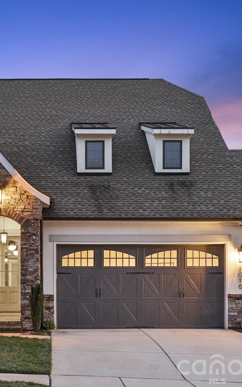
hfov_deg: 19.8
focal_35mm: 65
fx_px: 686
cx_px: 56
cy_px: 193
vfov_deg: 31.5
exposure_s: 1/2
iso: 160
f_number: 7.1
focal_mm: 42
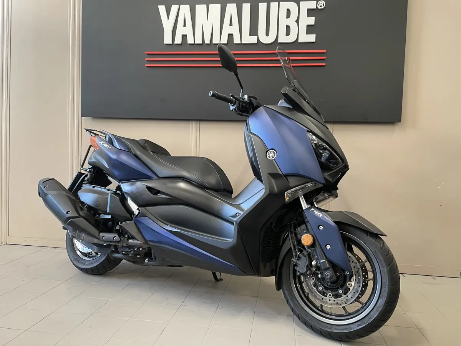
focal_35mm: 26
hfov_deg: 67.3
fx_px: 346
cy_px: 173
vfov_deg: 53.1
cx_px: 230
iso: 125
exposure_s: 1/60
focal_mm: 4.2
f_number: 1.6
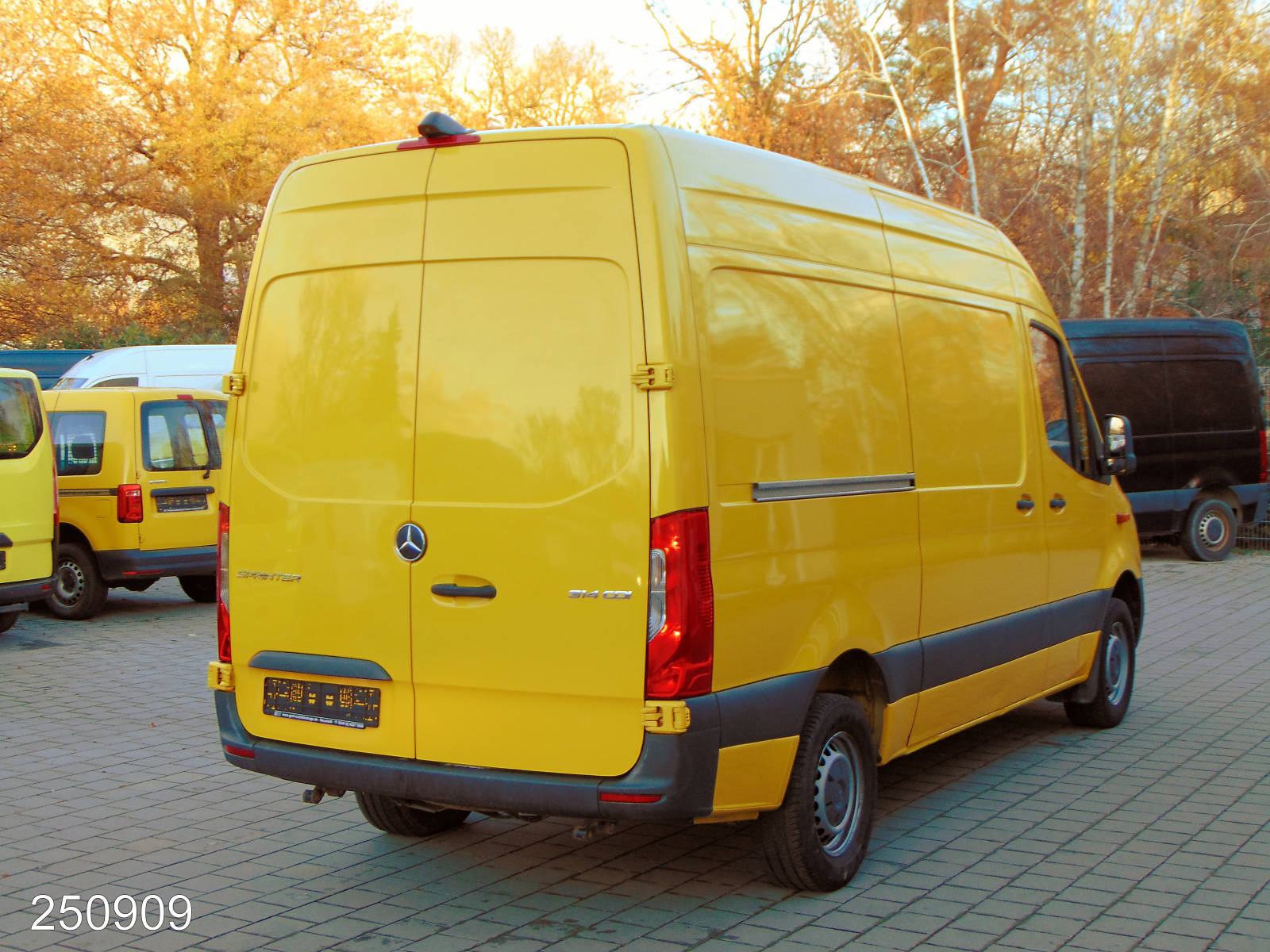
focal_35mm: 50
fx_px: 1834
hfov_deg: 38.2
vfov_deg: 29.1
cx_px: 635
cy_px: 476
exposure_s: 1/30
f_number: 3.5
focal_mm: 9
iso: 100
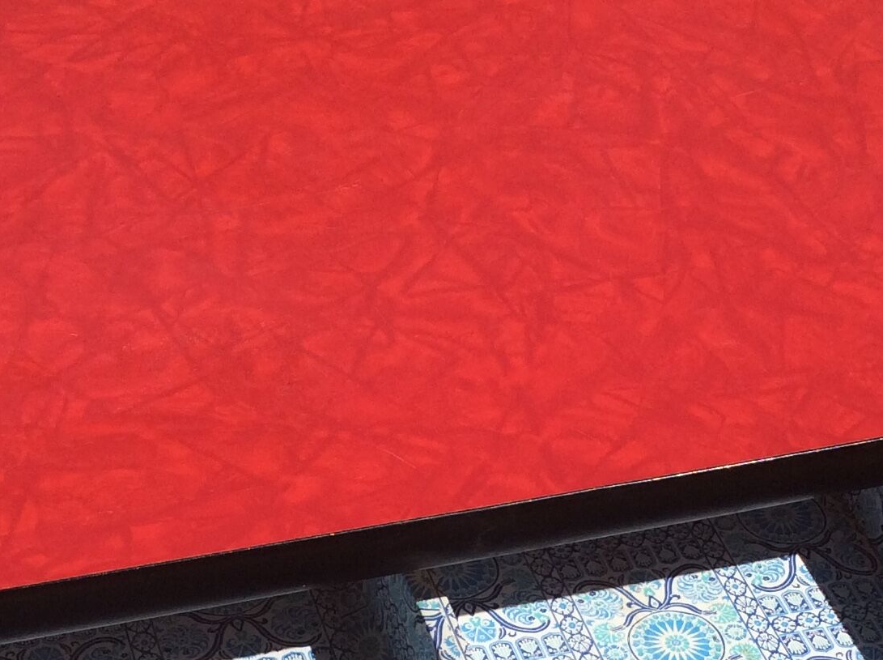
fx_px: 1936
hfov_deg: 25.7
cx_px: 413
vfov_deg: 18.8
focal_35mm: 76
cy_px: 667
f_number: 2.4
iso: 32
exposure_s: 1/2865
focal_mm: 3.3
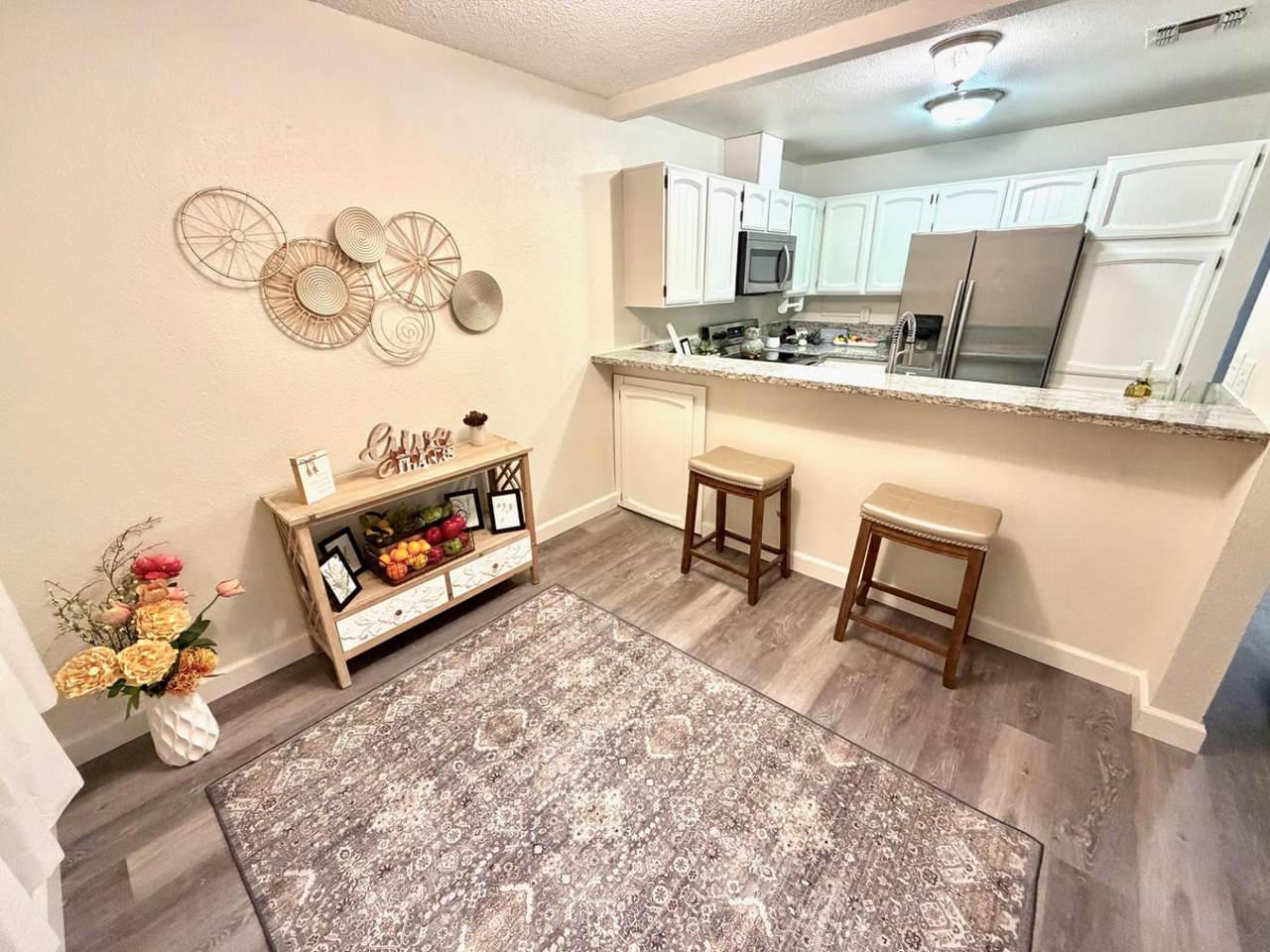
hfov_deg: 102.1
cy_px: 476
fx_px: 514
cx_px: 635
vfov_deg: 85.7
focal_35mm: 14
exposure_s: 1/60
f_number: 2.2
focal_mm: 2.22
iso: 500
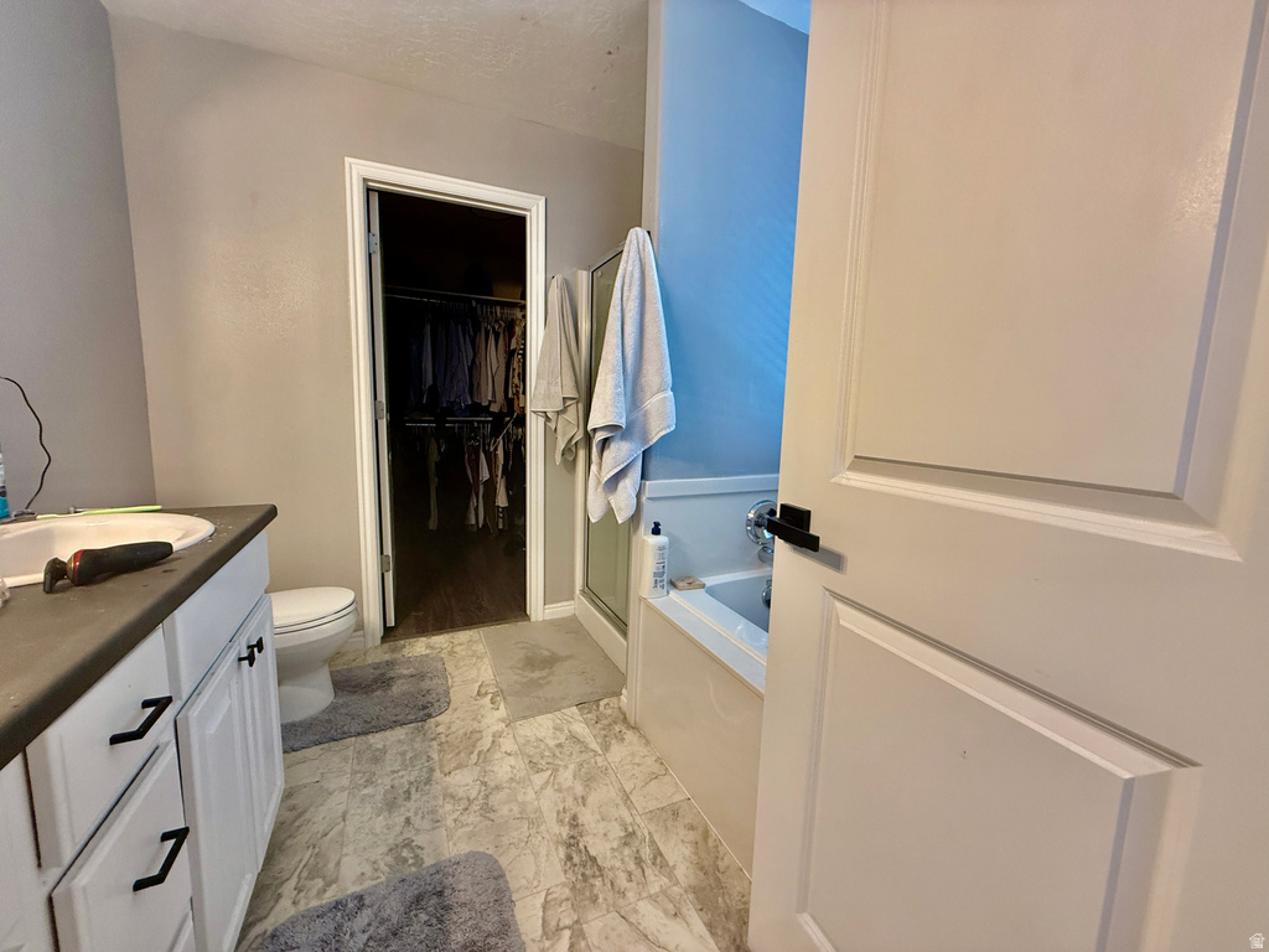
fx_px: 513
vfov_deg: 85.7
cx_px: 634
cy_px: 476
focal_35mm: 14
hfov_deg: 102.1
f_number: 2.2
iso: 250
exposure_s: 1/60
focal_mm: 2.22
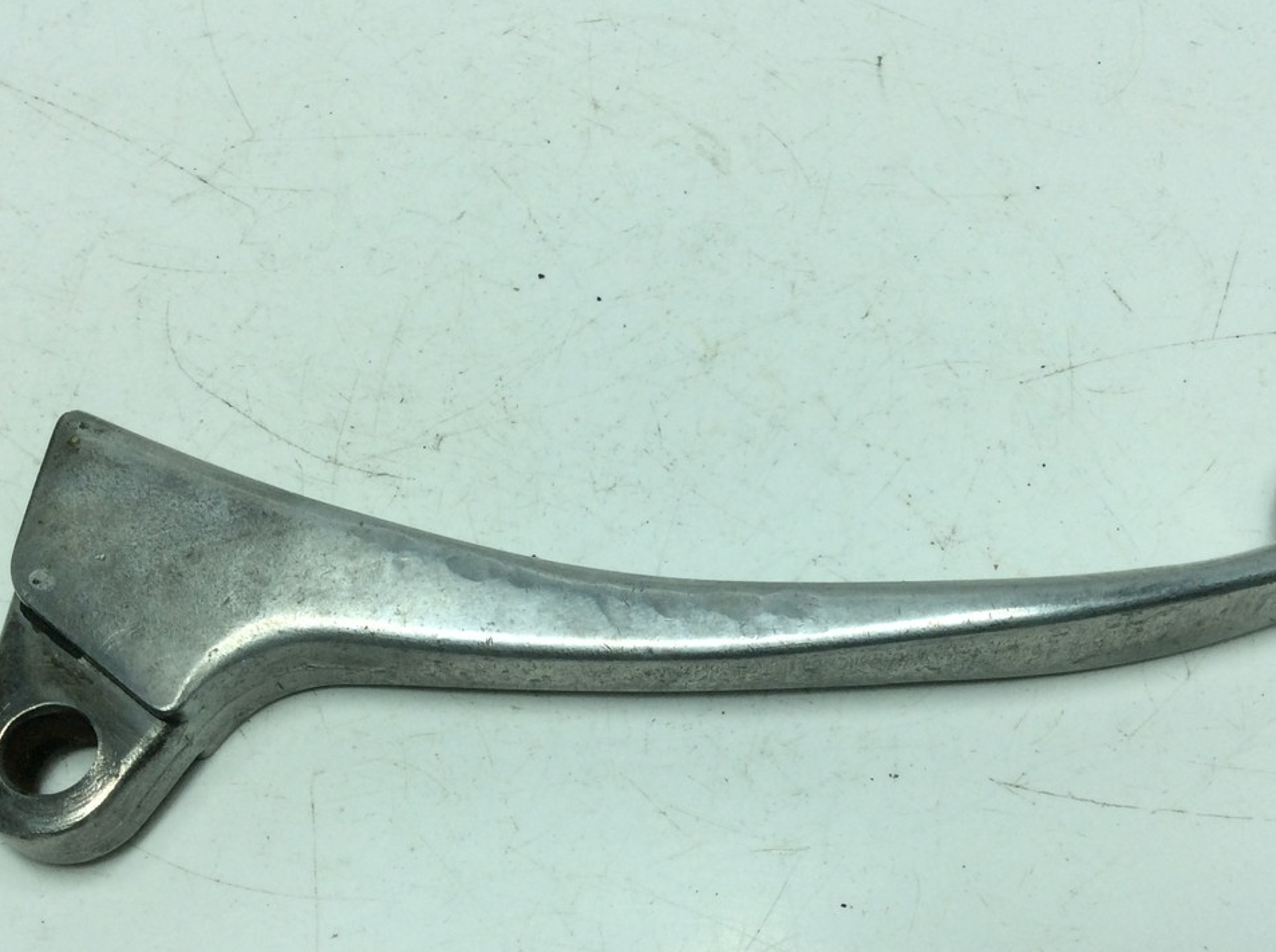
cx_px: 660
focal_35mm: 43
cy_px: 569
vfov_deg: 33.4
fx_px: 1582
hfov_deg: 43.9
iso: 32
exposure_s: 1/733
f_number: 2.4
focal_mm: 3.3
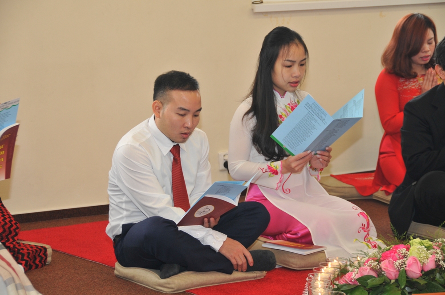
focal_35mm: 105
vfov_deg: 13.0
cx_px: 222
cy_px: 148
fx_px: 1296
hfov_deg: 19.5
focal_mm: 70
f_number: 5.6
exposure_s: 1/60
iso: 400
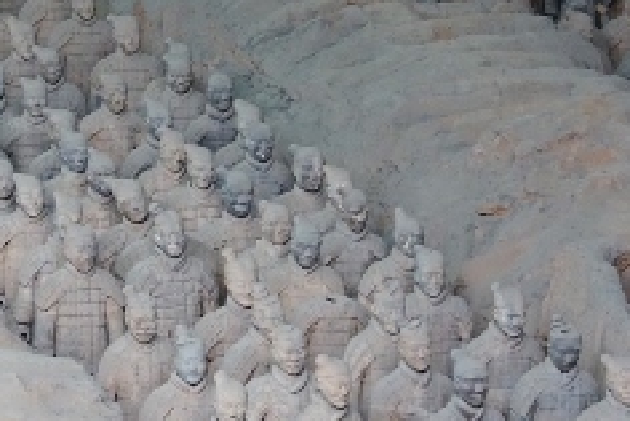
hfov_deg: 8.1
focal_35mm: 254
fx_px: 4450
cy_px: 175
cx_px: 187
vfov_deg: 5.4
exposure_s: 1/125
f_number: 5.6
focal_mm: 100
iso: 3200
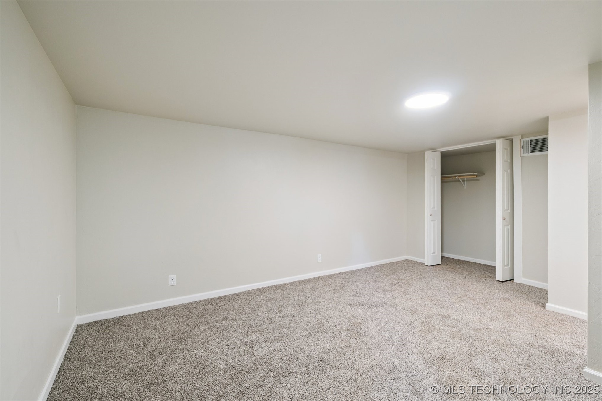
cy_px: 200
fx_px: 251
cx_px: 301
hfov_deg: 100.4
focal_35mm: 15
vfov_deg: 77.3
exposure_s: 1/10
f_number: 6.3
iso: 200
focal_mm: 10
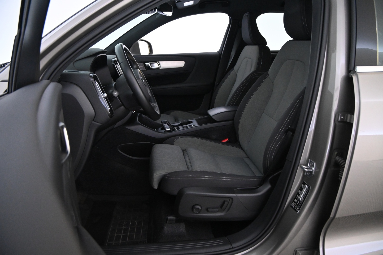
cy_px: 128
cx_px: 192
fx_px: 798
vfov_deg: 18.2
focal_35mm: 75
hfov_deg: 27.0
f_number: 7.1
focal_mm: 50
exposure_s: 1/80
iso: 4500
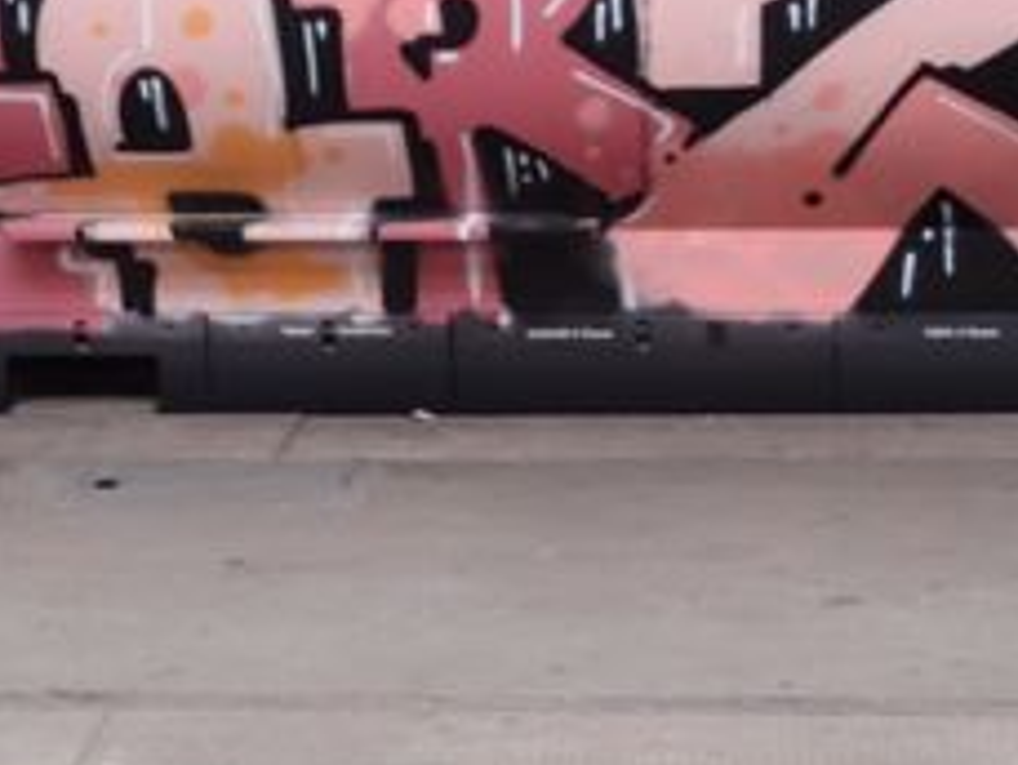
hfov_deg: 16.4
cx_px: 360
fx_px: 3531
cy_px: 447
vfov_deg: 12.4
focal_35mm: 120
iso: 200
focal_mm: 11.84
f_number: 2.1
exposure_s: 1/30
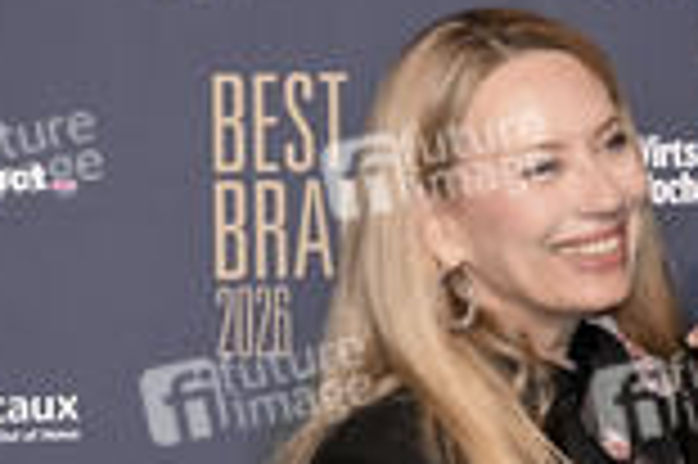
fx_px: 4222
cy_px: 505
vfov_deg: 6.3
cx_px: 768
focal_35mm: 218
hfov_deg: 9.4
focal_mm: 75
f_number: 4.5
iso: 800
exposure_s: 1/200
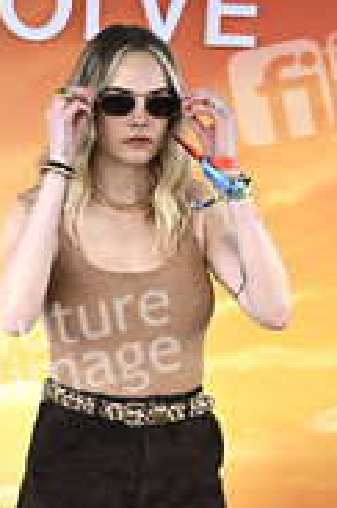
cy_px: 494
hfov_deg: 13.9
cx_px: 119
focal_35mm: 98
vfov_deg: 20.3
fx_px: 1381
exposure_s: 1/250
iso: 1600
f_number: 6.3
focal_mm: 45
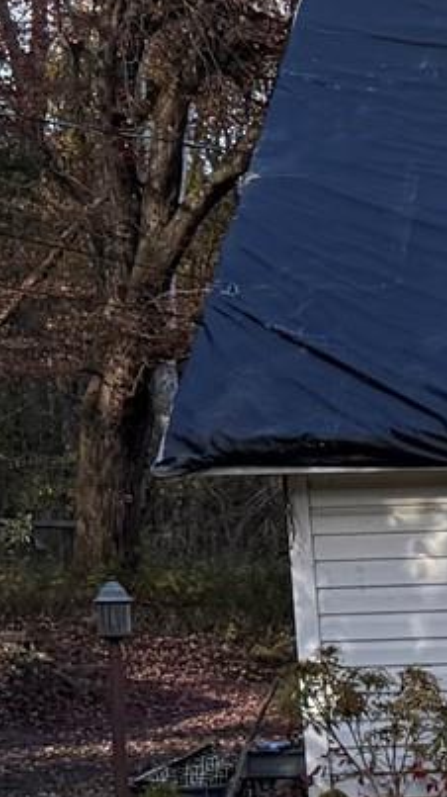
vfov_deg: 15.9
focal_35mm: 133
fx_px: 2809
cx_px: 1669
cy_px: 742
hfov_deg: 7.2
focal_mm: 6.76
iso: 100
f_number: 1.78
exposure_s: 1/1156
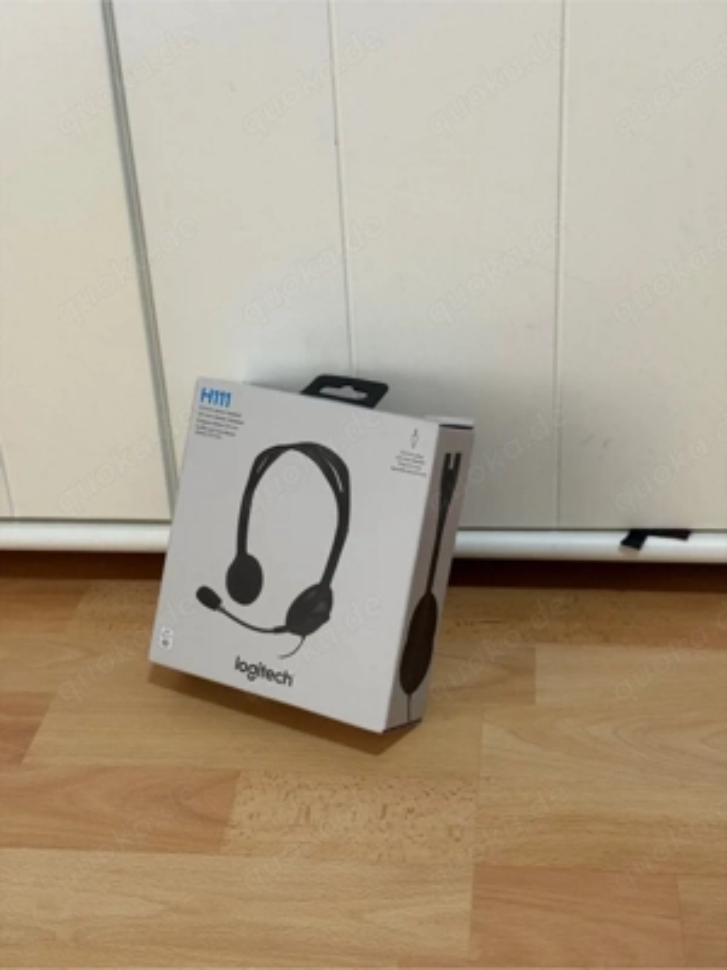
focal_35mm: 48
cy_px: 485
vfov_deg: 39.7
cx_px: 364
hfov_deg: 30.3
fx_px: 1344
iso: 250
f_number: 1.78
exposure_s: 1/33
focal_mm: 6.76
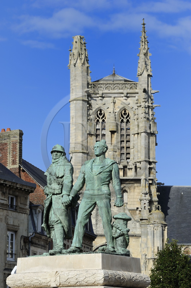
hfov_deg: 11.2
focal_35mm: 122
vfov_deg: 16.8
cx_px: 96
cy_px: 144
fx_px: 973
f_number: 14
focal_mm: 122
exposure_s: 1/200
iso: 200
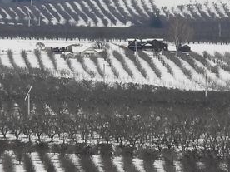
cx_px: -11
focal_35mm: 579
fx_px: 3847
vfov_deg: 2.6
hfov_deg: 3.4
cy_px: 107
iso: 100
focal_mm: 22.3
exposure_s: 1/400
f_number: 4
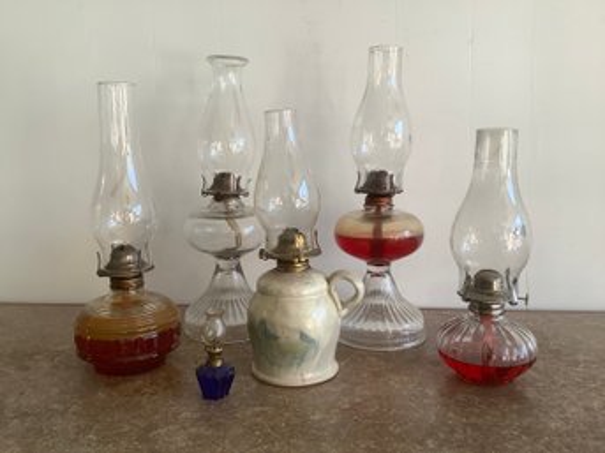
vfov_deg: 45.4
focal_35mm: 31
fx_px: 542
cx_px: 302
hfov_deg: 58.4
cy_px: 226
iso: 50
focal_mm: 3.3
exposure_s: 1/50
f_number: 2.4
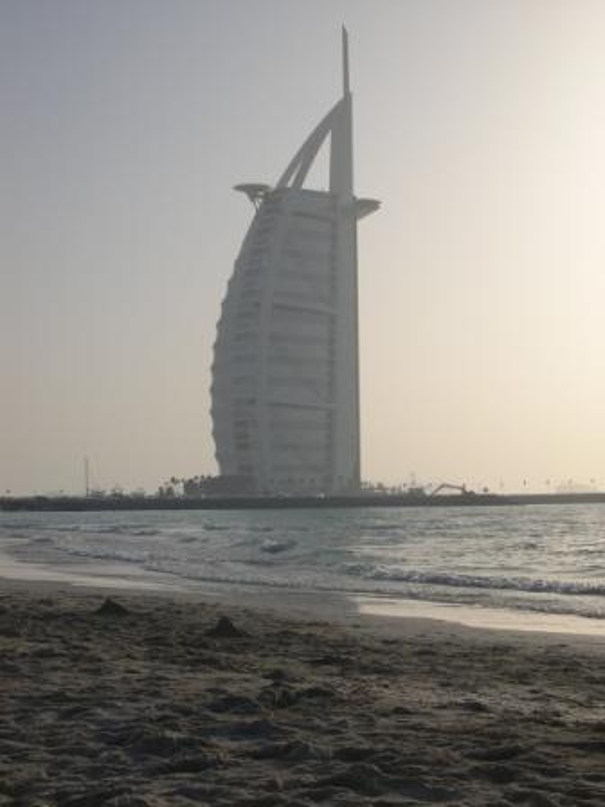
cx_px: 302
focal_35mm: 67
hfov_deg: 21.9
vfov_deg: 29.0
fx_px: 1561
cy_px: 404
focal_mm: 14.2
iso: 100
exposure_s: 1/321
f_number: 10
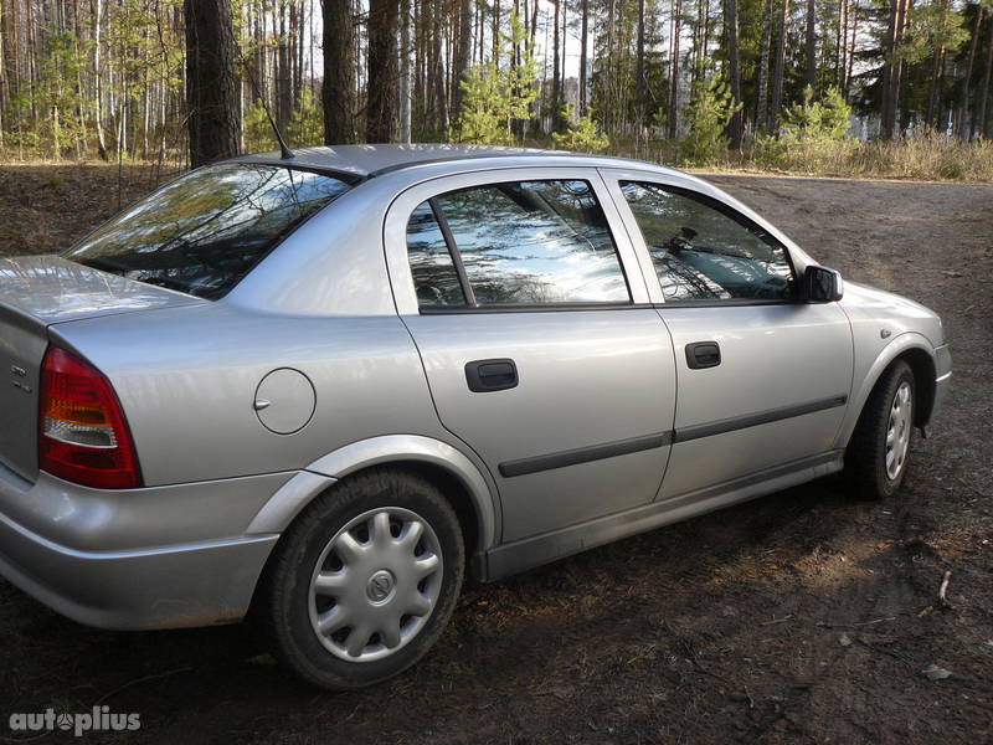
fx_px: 1033
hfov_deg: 51.4
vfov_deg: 39.7
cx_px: 496
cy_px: 372
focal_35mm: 36
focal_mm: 6
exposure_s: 1/125
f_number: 2.8
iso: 100
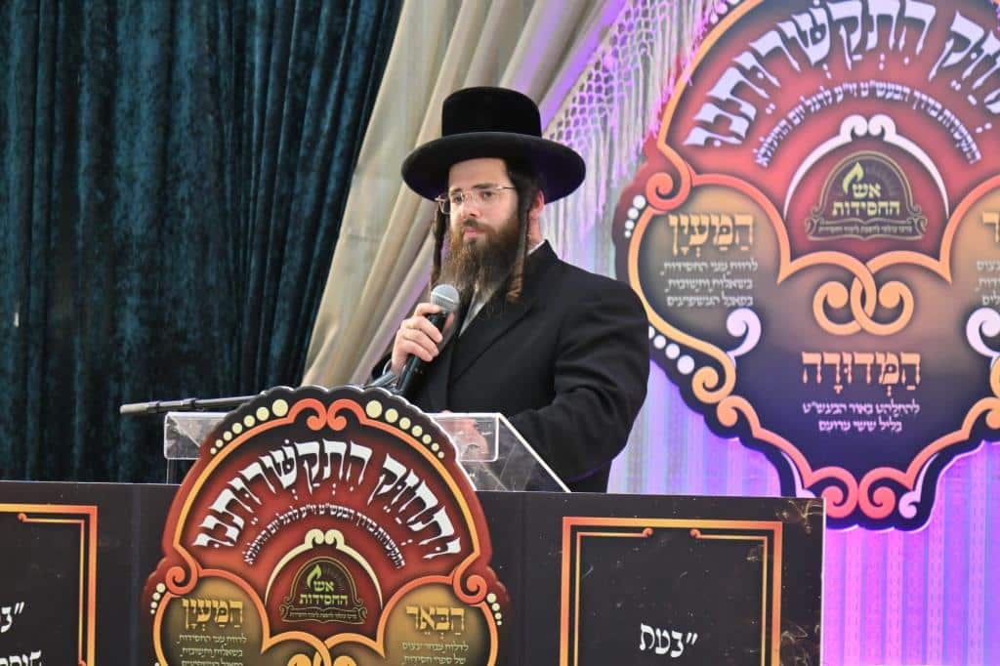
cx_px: 500
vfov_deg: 7.6
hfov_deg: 11.4
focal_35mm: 180
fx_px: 4998
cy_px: 333
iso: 640
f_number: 4
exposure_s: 1/160
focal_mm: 120
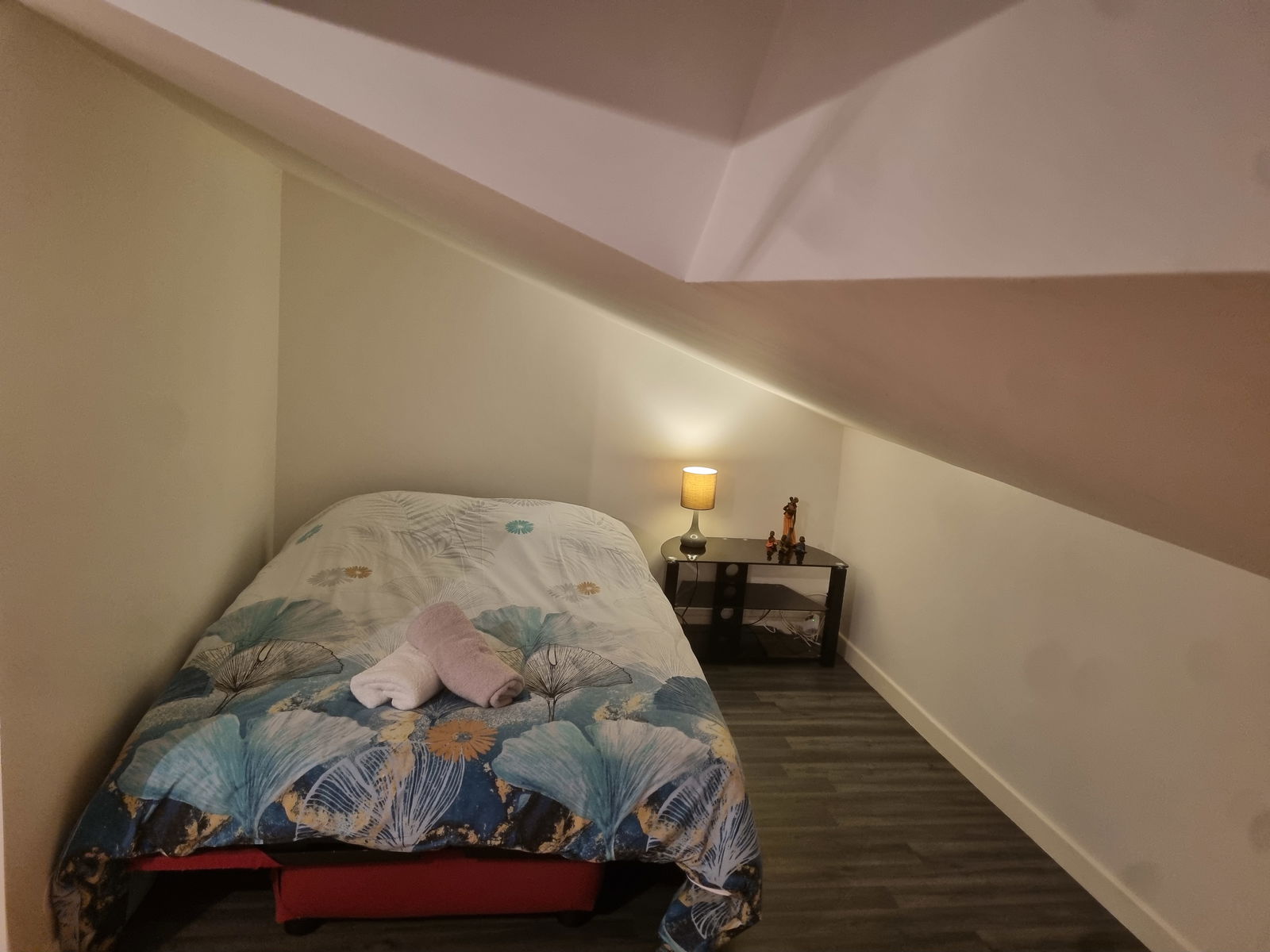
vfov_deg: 53.1
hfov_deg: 67.3
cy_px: 476
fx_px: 954
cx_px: 635
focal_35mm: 26
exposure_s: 1/50
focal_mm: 5.4
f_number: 1.8
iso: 640
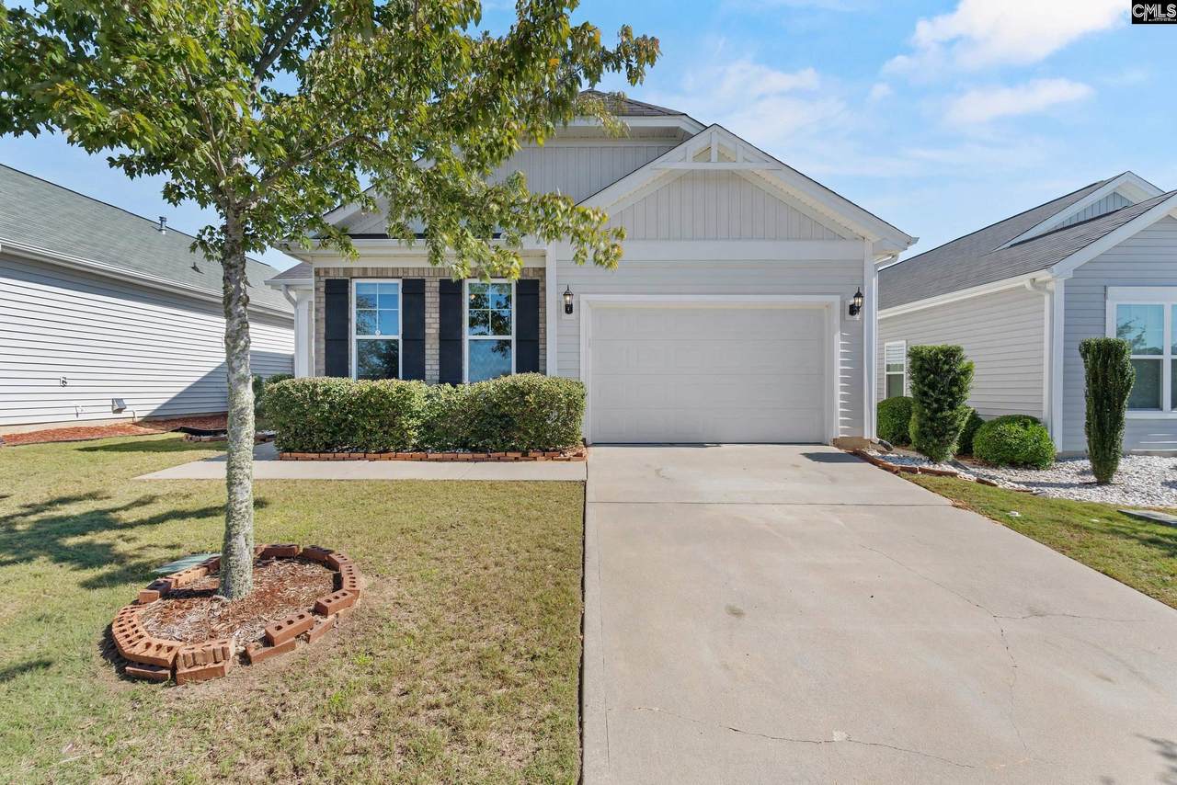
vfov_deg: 72.1
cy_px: 392
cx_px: 588
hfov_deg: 95.0
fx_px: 540
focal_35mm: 16
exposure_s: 1/1600
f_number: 6.3
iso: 200
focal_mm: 11
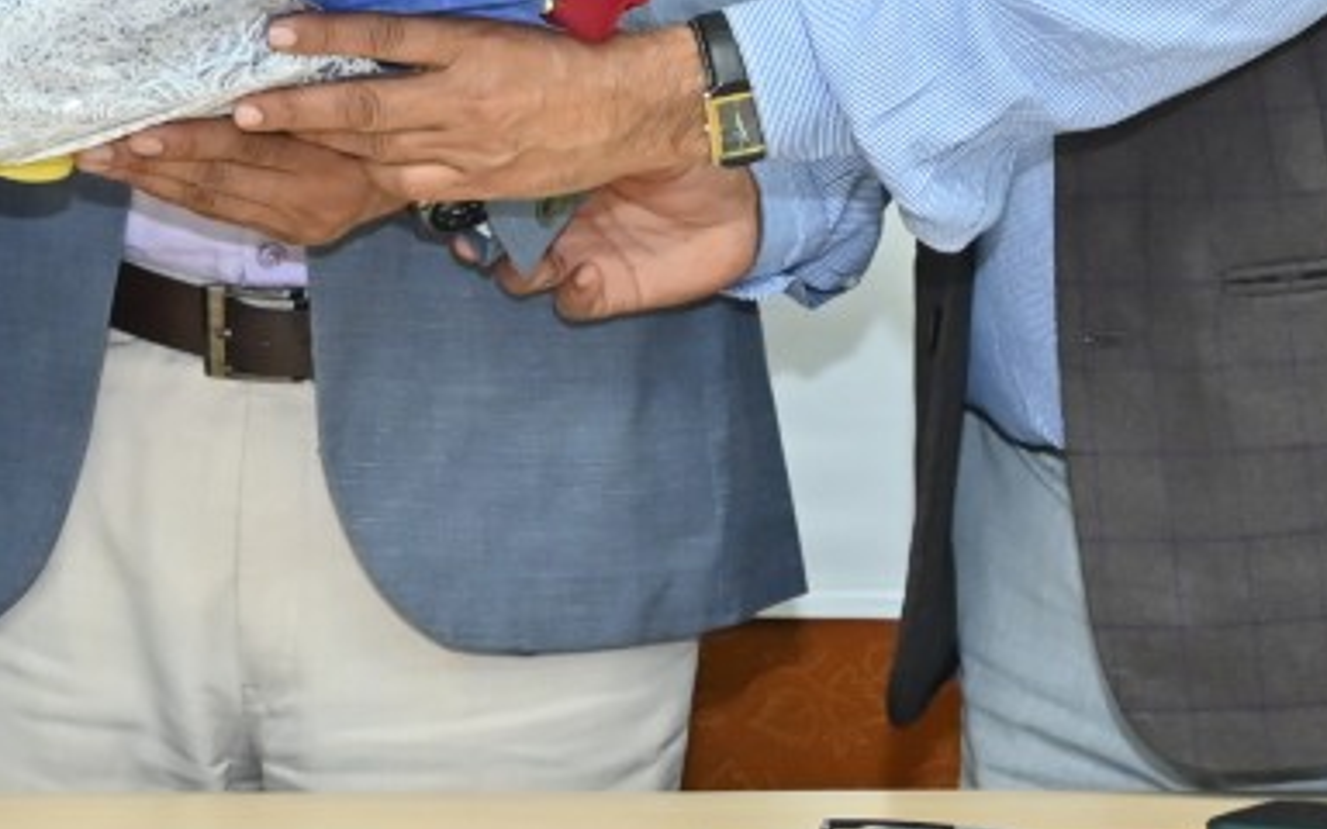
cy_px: -218
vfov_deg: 7.2
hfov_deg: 11.2
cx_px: -520
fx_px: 6546
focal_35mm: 181
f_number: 5.6
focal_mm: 42
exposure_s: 1/125
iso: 1600
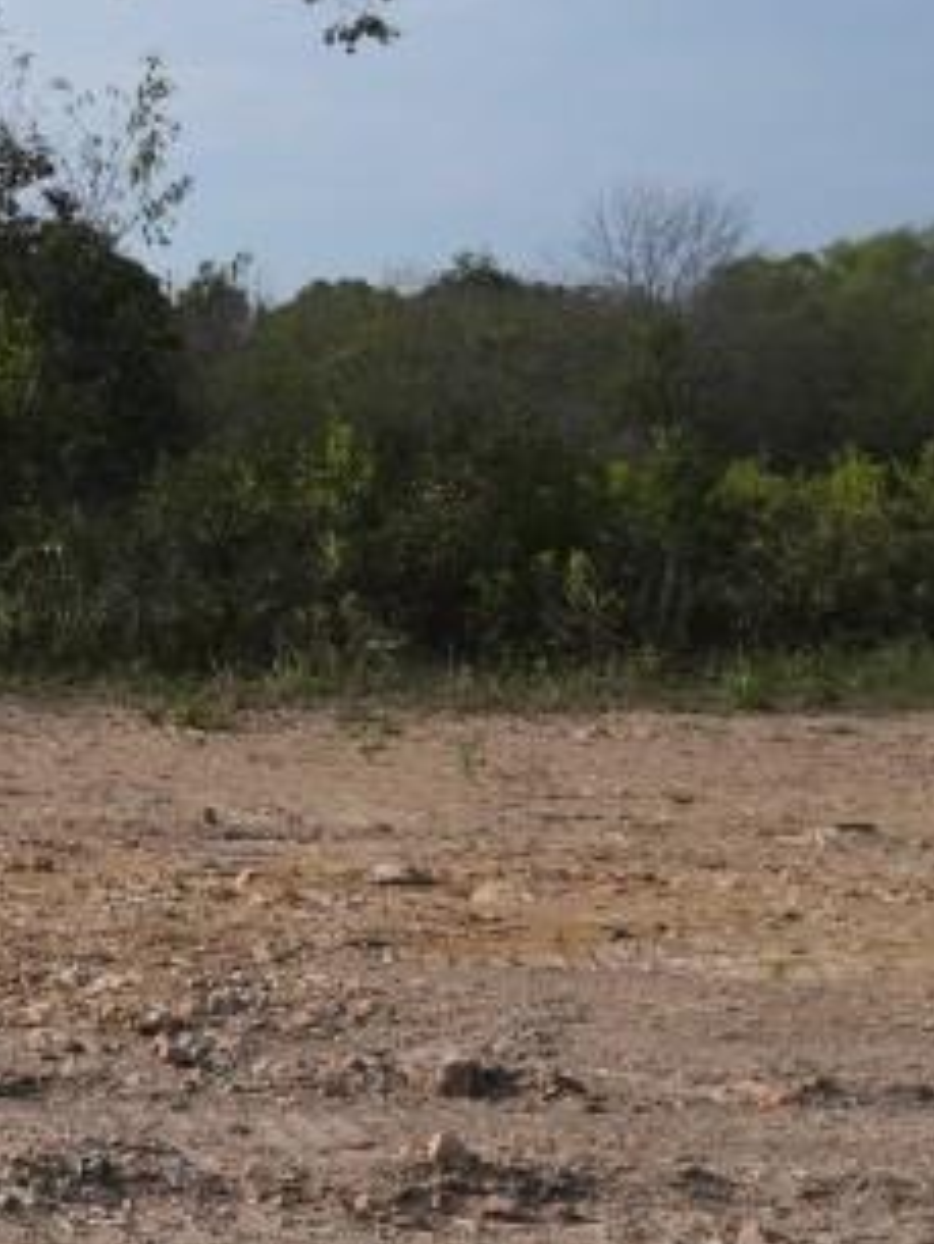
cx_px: -1073
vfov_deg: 22.4
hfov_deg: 13.8
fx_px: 3128
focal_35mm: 87
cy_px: 416
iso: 640
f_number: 22
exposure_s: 1/200
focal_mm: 24
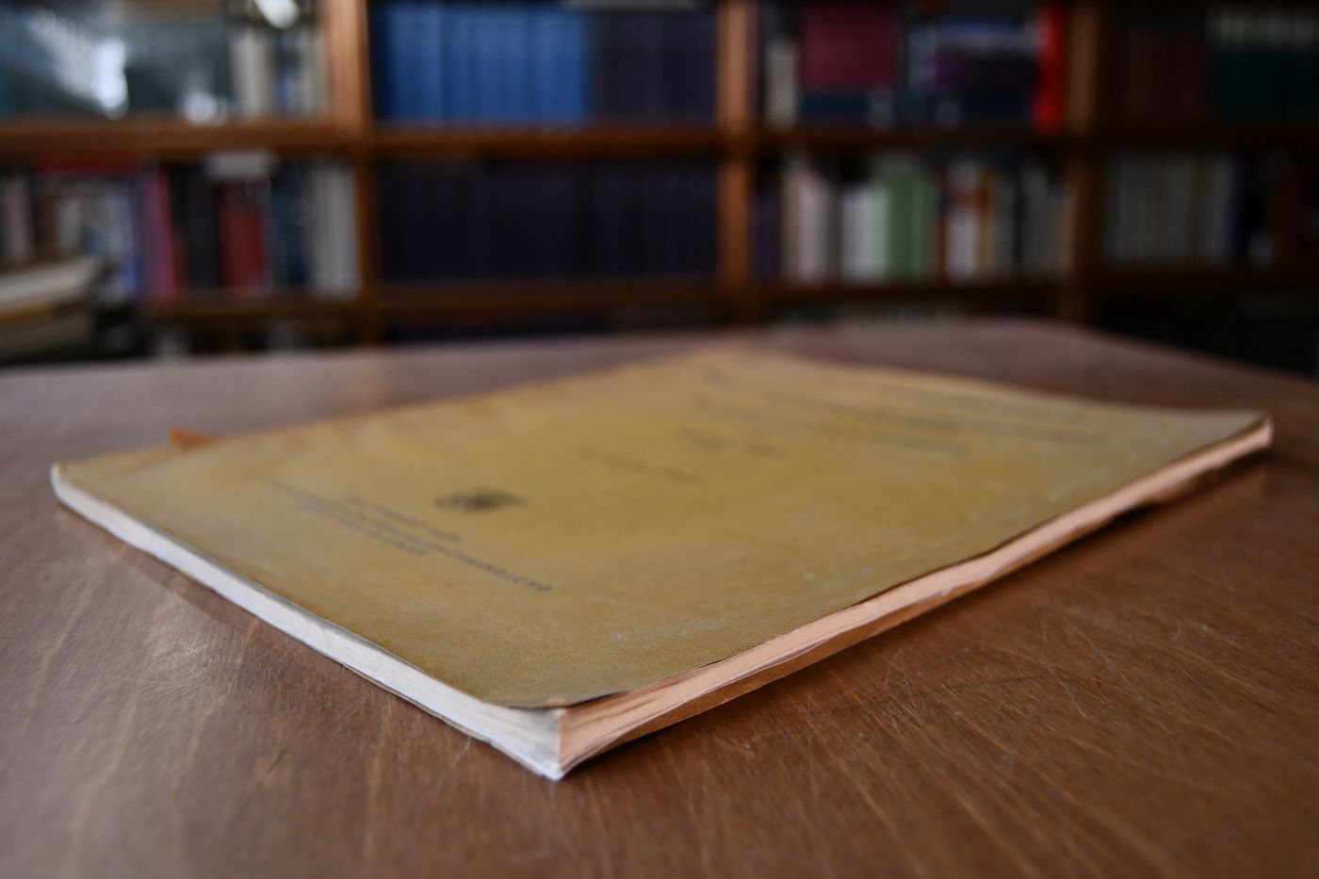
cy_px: 440
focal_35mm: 33
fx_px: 1209
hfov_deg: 57.2
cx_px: 660
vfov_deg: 40.0
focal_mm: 22
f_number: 3.5
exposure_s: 1/250
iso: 800
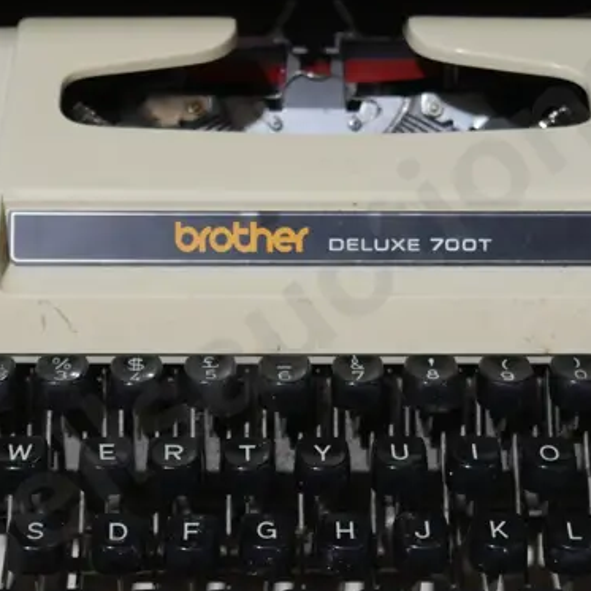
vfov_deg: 17.9
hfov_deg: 17.9
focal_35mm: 97
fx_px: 1874
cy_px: 318
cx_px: 301
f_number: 4.4
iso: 400
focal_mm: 20
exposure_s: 1/60
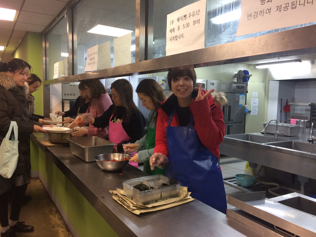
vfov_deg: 48.2
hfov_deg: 61.7
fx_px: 265
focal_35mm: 29
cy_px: 118
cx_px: 158
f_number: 2.2
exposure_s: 1/30
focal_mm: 4.15
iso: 100
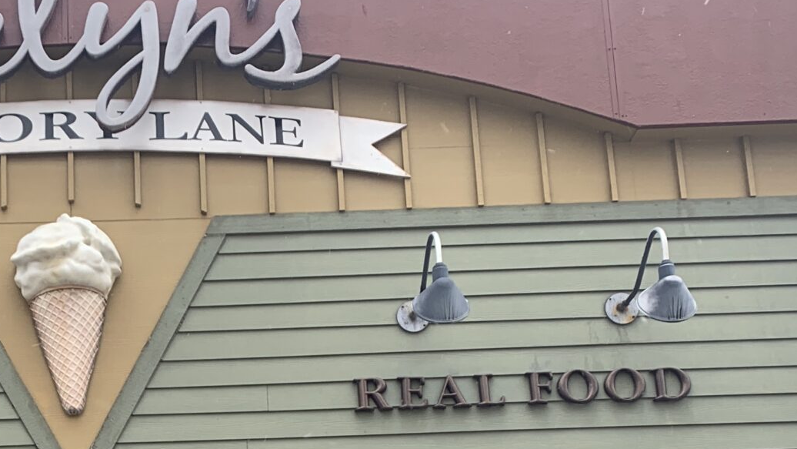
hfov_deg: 29.0
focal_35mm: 70
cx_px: 87
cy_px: 632
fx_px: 1479
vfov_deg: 16.1
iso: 25
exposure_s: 1/137
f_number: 1.8
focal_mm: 4.25
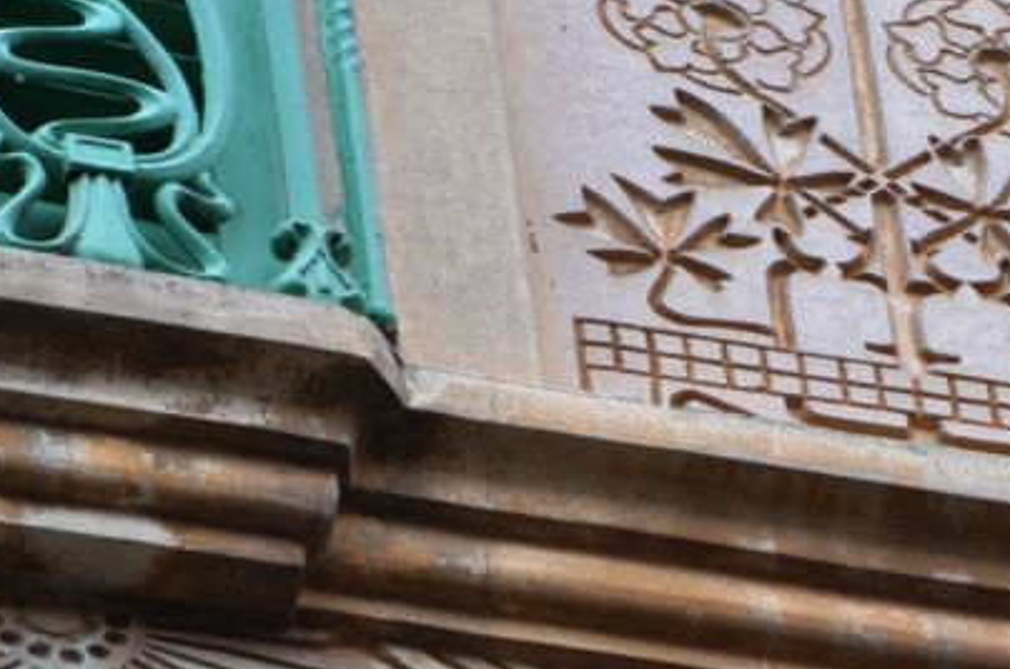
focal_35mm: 596
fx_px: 16688
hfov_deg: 3.5
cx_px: 887
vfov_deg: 2.3
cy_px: 56
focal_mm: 200
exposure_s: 1/500
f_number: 5.6
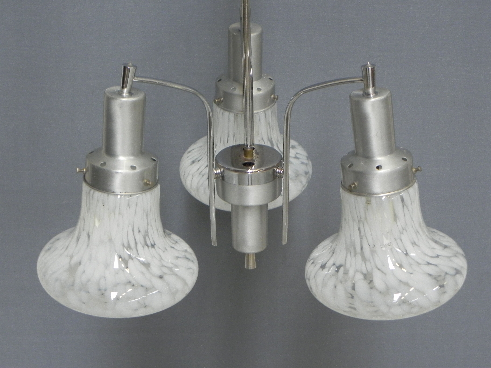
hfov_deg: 29.4
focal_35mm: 66
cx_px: 246
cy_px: 184
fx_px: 936
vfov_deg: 22.3
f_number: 3.5
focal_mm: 11.8
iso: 400
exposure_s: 1/30
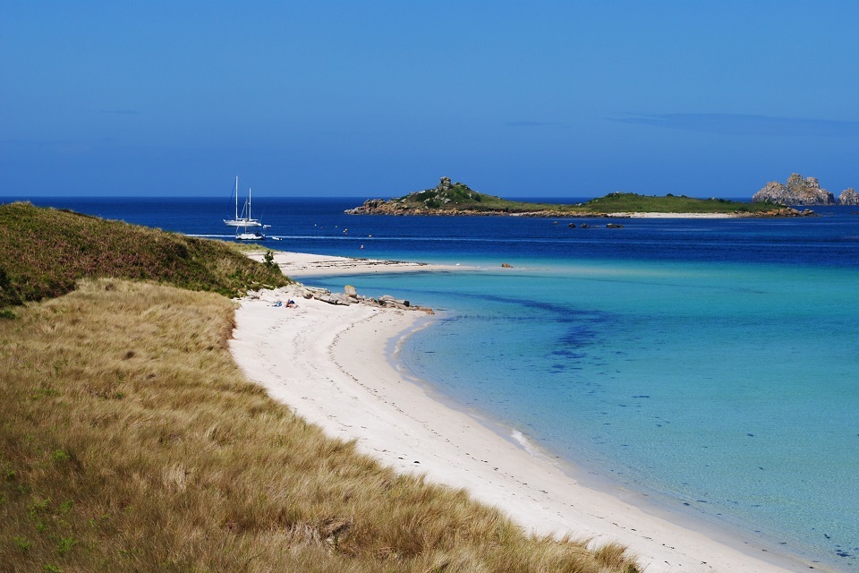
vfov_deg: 16.6
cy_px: 286
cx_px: 430
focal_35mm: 82
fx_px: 1968
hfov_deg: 24.6
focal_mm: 55
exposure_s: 1/320
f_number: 10
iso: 100
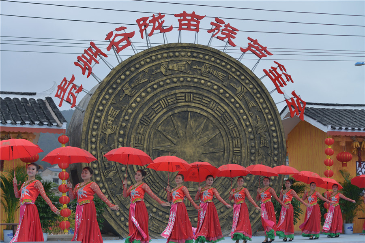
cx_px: 182
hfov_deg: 28.8
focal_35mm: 70
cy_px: 122
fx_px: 710
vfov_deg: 19.5
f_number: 5
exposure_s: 1/200
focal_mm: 70
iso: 125
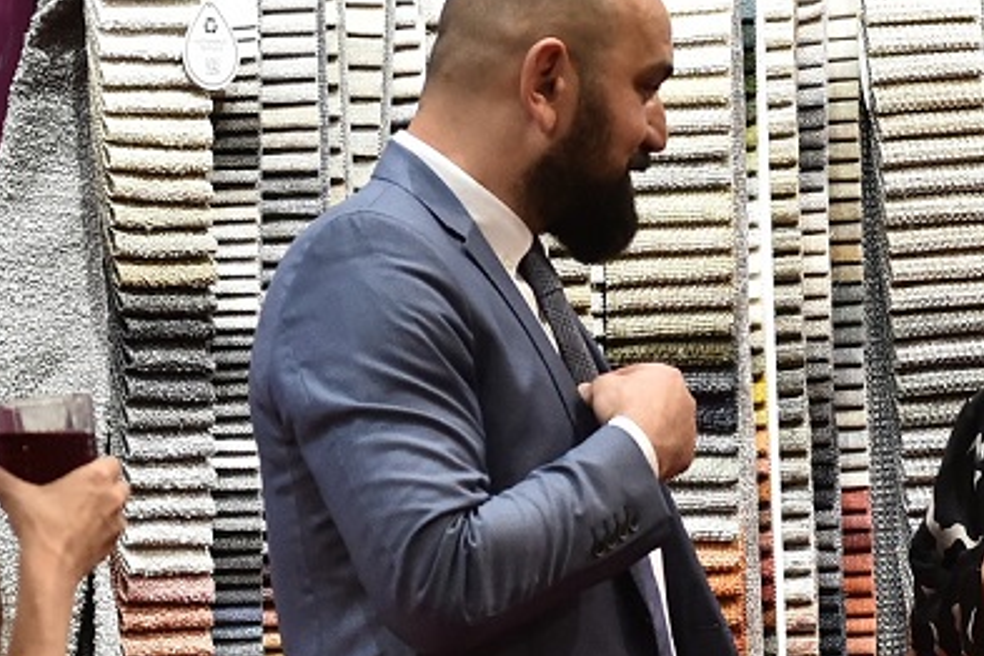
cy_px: 632
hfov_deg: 6.2
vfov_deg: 4.1
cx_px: 966
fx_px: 9101
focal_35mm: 333
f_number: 4.5
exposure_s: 1/200
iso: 1600
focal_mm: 86
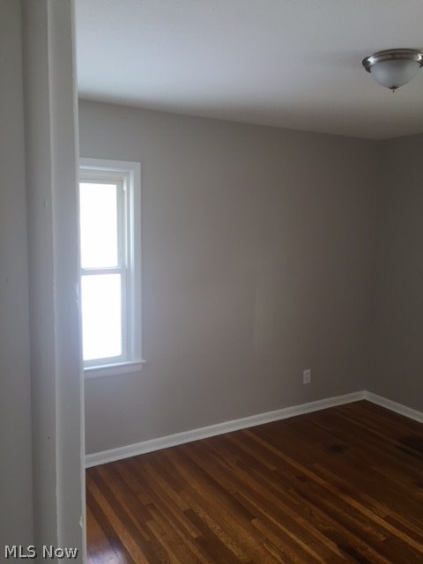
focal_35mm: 29
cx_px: 212
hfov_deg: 48.2
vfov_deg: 61.7
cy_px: 282
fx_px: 472
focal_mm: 4.15
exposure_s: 1/60
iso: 40
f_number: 2.2
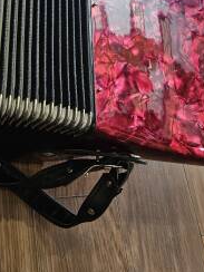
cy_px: 58
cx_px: 41
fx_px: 385
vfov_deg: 37.6
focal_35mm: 49
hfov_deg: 29.0
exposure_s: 1/120
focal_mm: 5.4
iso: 160
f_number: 1.8
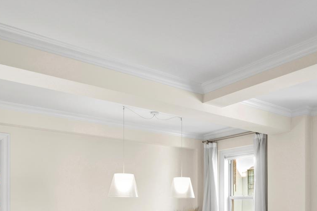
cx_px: 229
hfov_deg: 49.1
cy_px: 205
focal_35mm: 38
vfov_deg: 32.5
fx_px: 335
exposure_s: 1/10
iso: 200
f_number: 11
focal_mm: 15
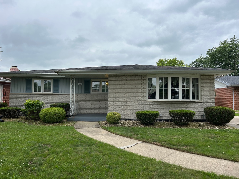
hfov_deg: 67.3
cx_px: 120
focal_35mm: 26
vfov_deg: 53.1
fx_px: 180
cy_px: 90
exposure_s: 1/846
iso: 50
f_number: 1.5
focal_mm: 5.7
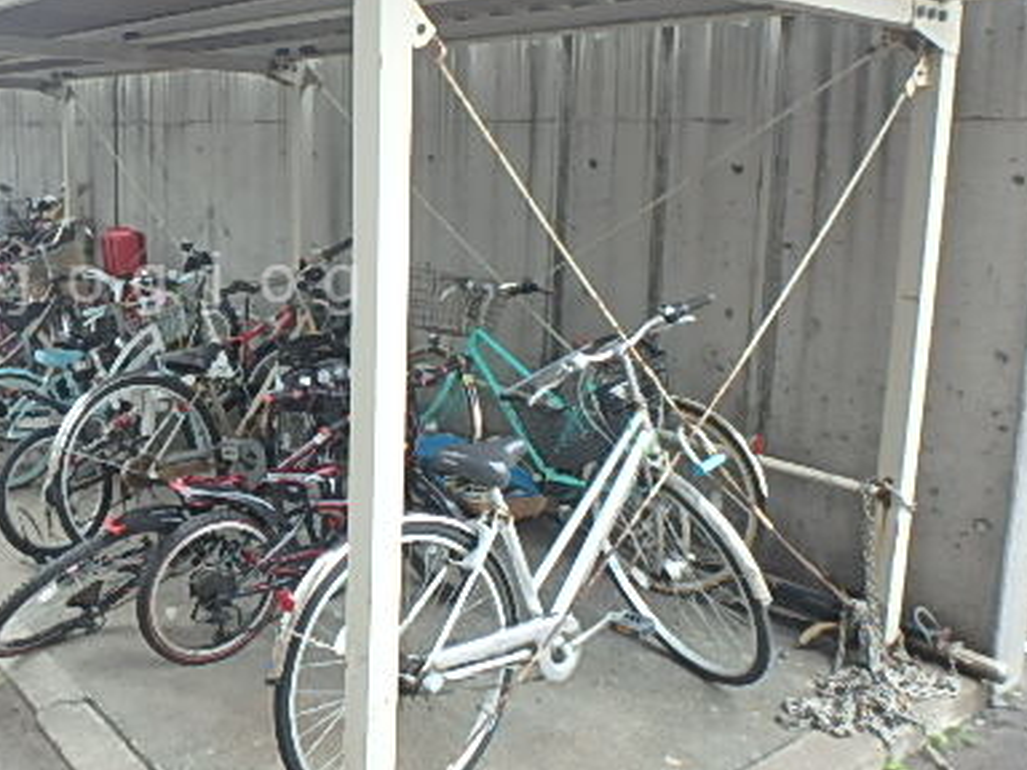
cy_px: 283
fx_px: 1038
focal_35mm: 35
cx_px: 190
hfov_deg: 49.2
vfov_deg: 40.4
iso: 125
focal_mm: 3.7
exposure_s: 1/100
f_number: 3.5
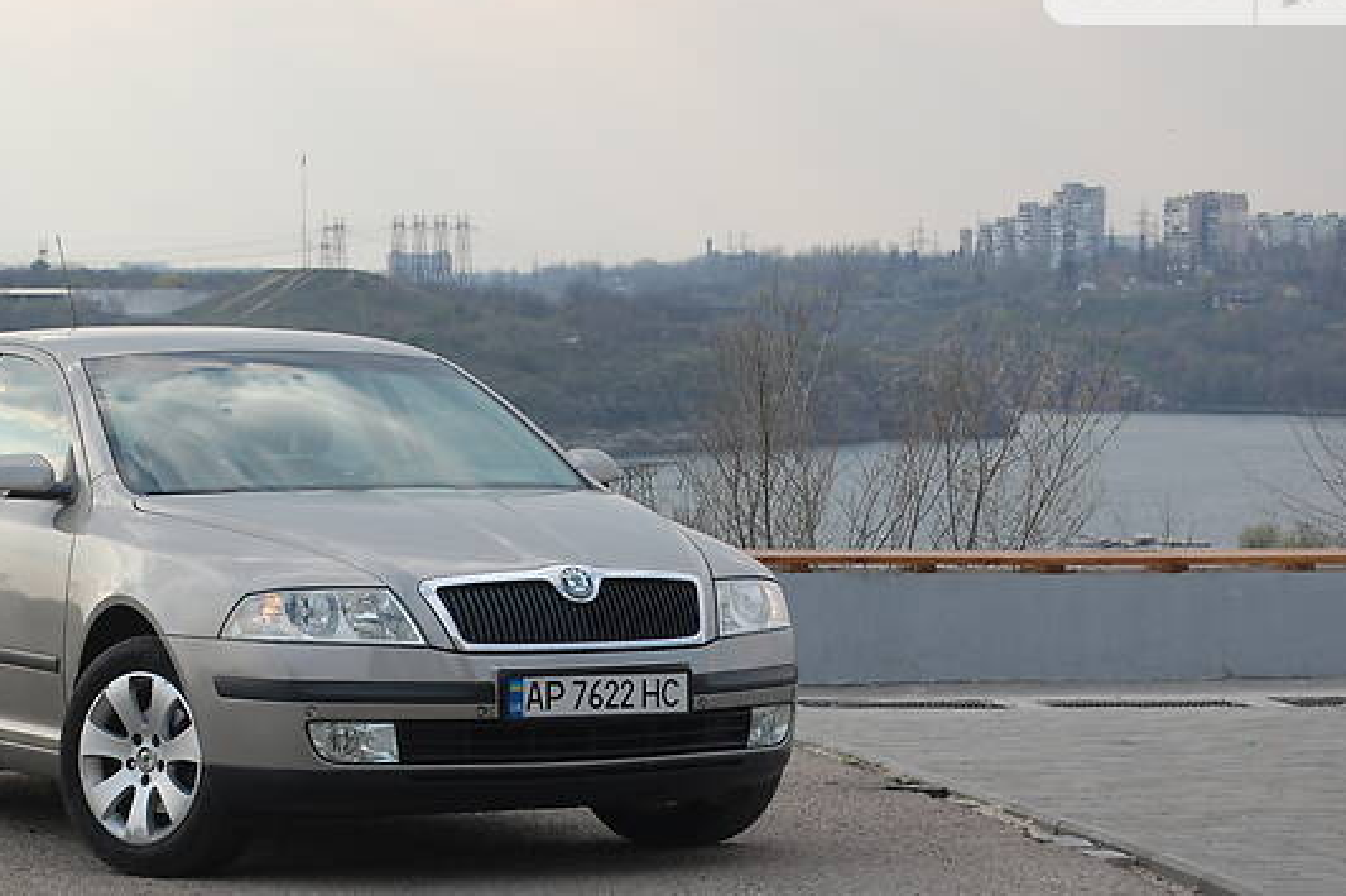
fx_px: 4625
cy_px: 558
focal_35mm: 124
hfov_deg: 16.5
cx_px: 434
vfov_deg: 11.1
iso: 200
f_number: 8
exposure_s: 1/250
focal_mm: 55
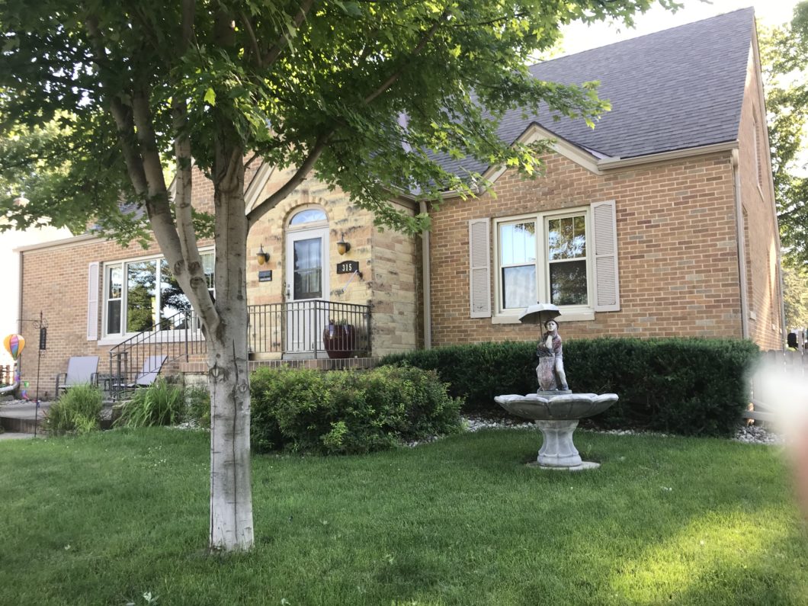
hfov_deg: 63.4
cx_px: 404
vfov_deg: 49.7
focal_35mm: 28
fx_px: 654
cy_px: 303
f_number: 1.8
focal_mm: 3.99
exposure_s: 1/90
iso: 20
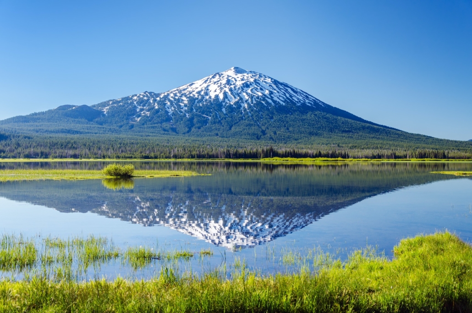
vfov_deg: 29.8
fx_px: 589
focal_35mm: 45
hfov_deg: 43.7
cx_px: 236
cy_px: 156
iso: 200
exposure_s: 1/125
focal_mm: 30
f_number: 5.6
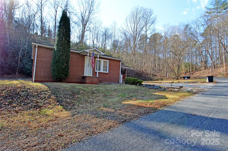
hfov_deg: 90.1
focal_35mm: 18
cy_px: 76
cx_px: 114
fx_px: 114
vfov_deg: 67.1
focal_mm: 12
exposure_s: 1/200
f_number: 7.1
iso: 200
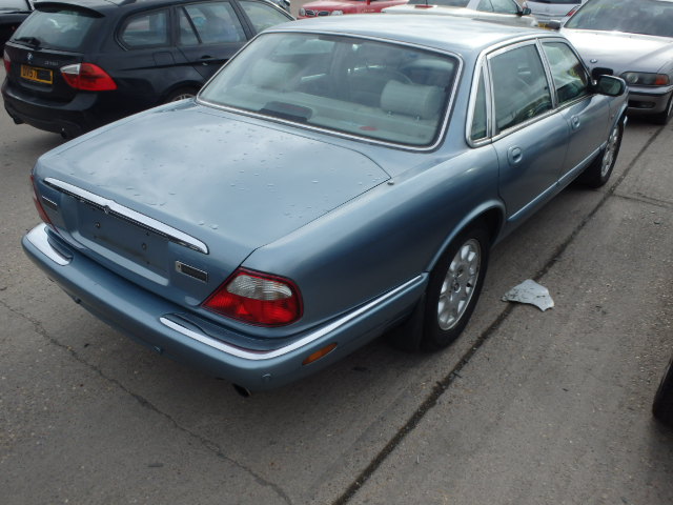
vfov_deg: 49.7
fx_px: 544
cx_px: 336
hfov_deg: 63.4
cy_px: 252
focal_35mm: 28
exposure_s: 1/500
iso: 125
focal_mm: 5
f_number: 3.9
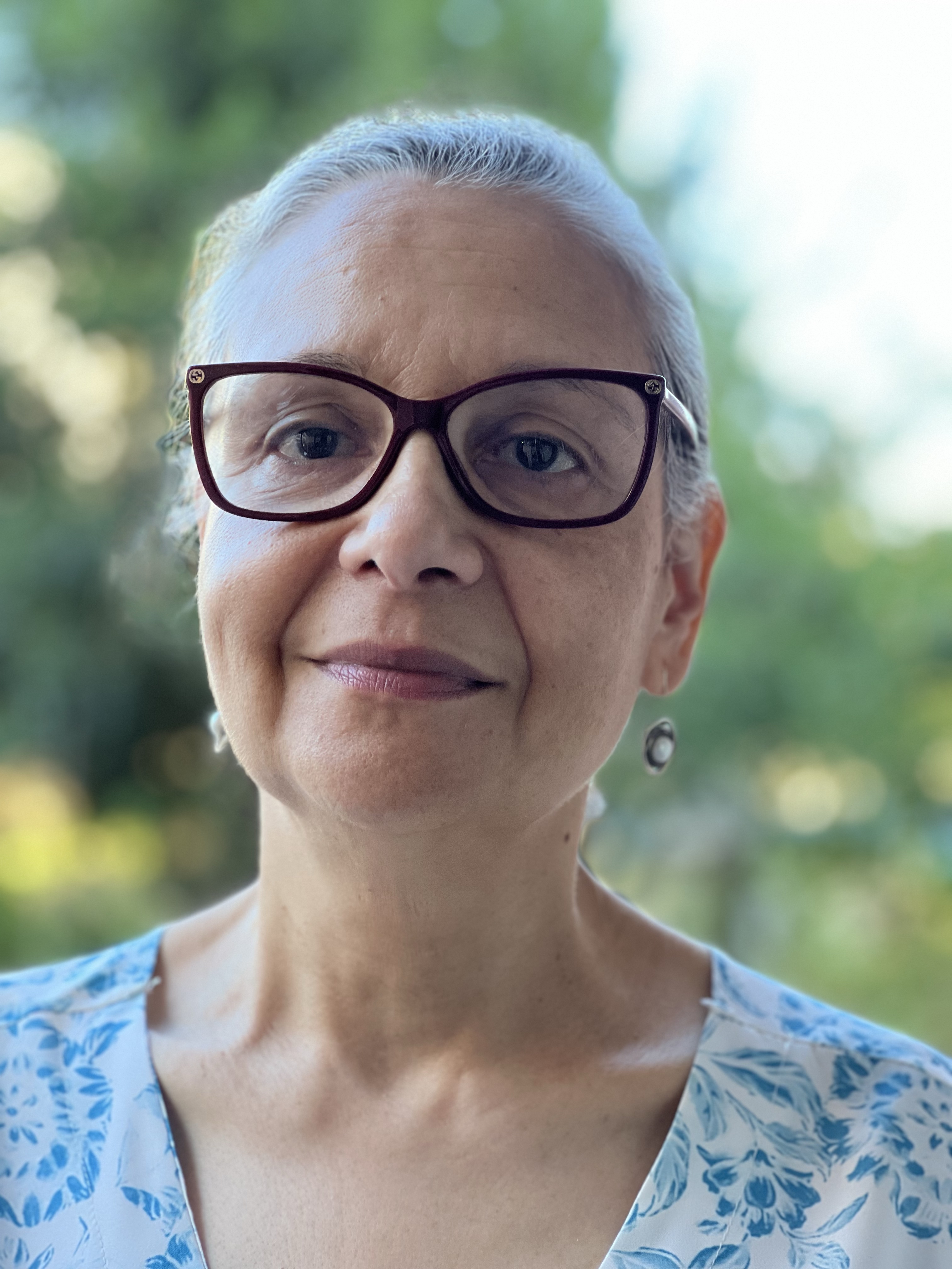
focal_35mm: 77
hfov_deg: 19.1
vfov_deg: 25.3
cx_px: 476
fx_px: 2824
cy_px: 634
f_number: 2.8
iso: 250
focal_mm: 9
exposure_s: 1/86
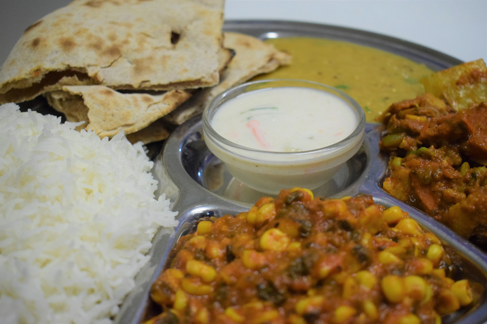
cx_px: 244
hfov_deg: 37.9
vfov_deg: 25.8
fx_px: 710
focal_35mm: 52
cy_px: 162
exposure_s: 1/125
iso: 3200
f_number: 4.5
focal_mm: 35
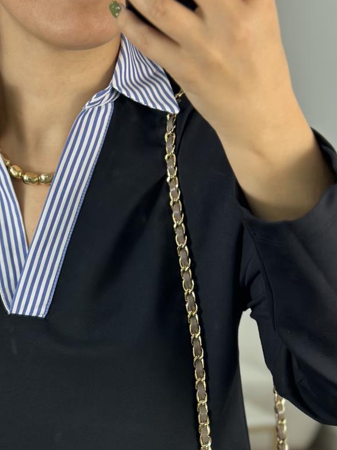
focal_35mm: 100
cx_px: 18
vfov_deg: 19.1
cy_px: 452
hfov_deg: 14.6
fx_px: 1298
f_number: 1.78
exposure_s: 1/117
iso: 64
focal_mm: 6.86
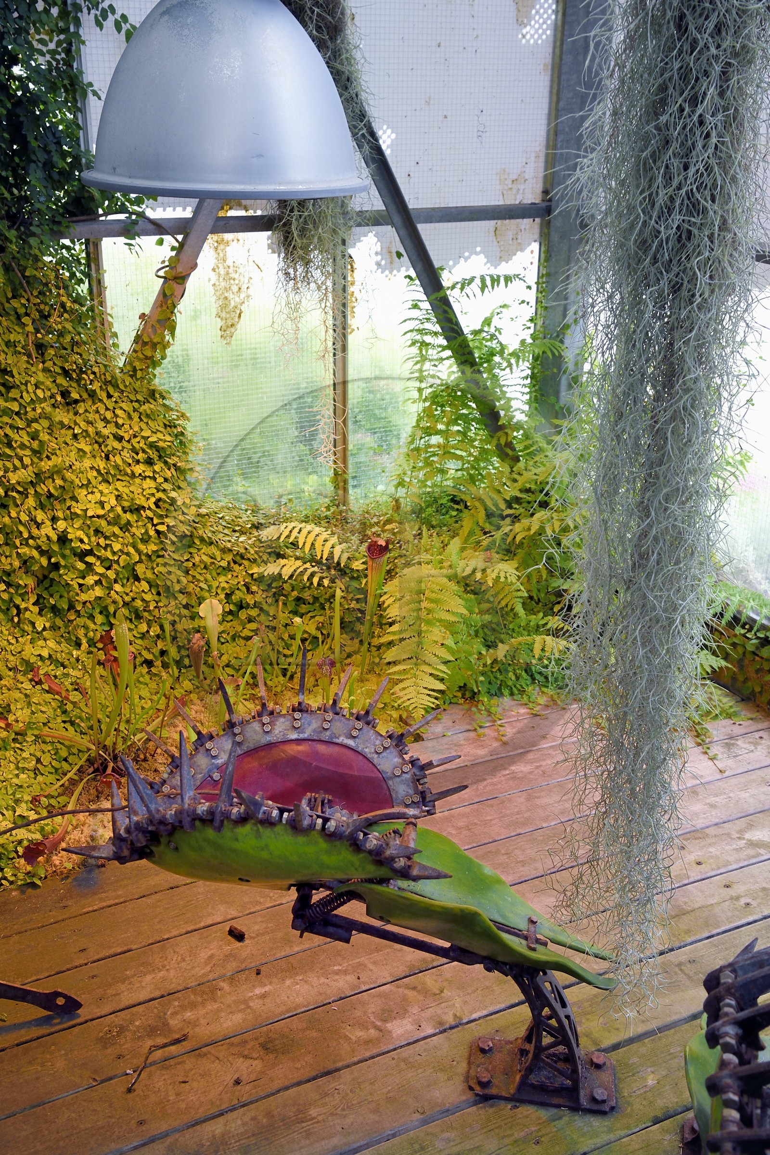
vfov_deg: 54.4
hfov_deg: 37.9
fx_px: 1123
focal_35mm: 35
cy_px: 578
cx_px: 385
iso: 800
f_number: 9
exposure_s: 1/200
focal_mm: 35
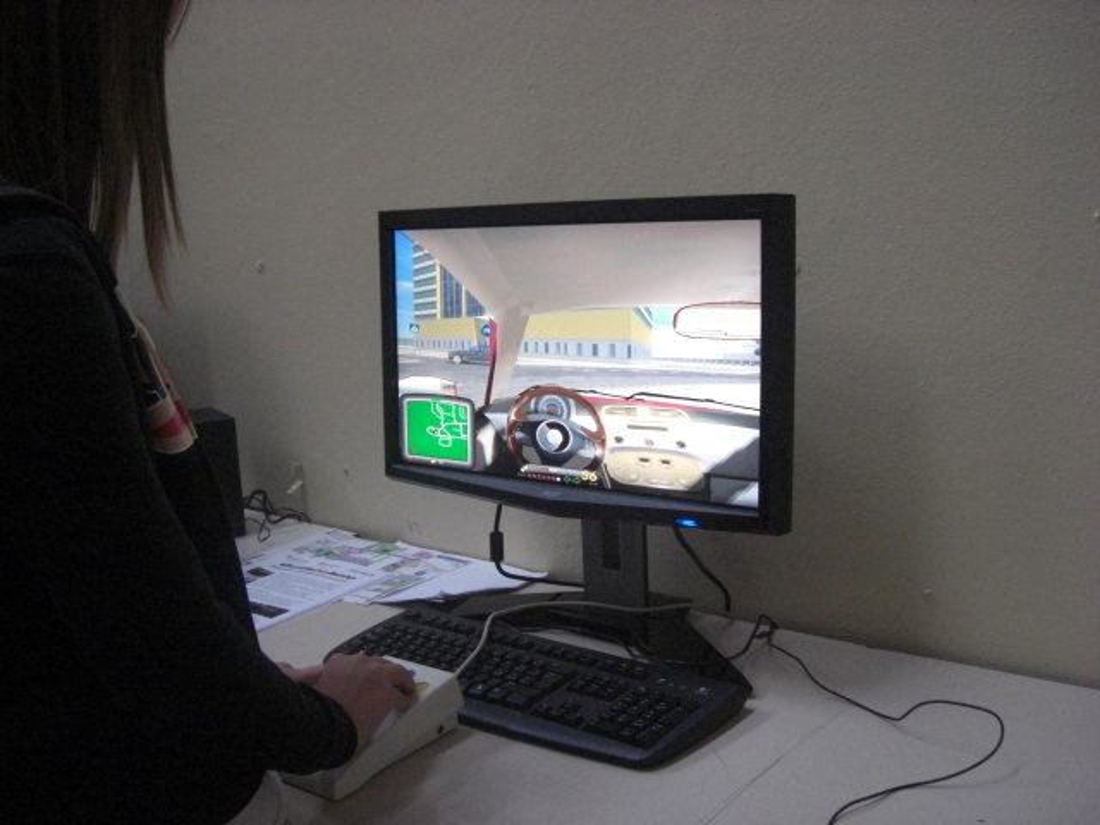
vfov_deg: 37.7
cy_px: 412
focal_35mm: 38
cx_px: 550
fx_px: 1208
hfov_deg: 49.0
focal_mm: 7.9
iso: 800
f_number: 2.8
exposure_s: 1/80
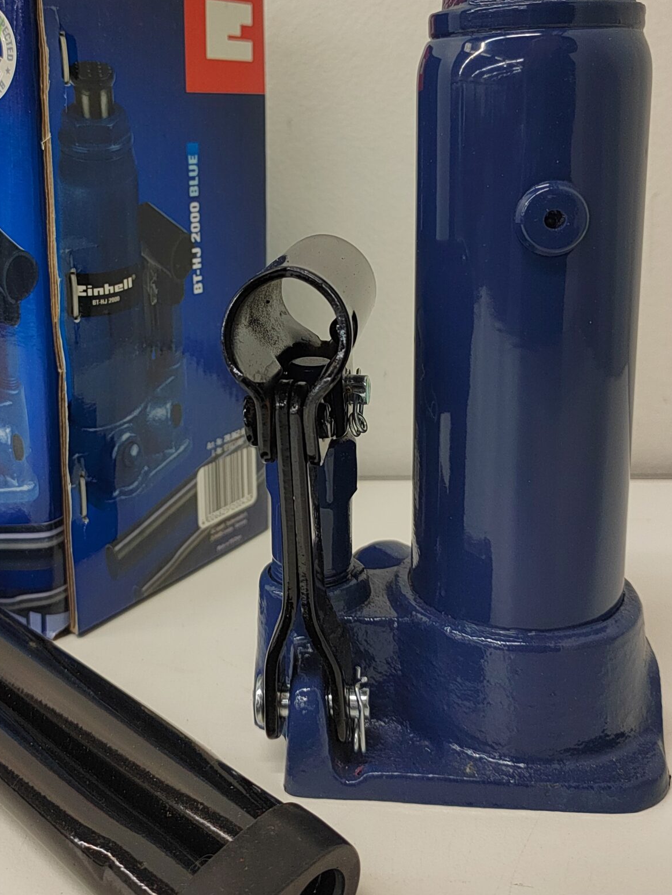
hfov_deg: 37.3
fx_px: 983
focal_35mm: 38
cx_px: 226
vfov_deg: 48.5
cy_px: 331
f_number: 1.9
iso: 1397
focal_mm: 5.52
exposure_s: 1/100
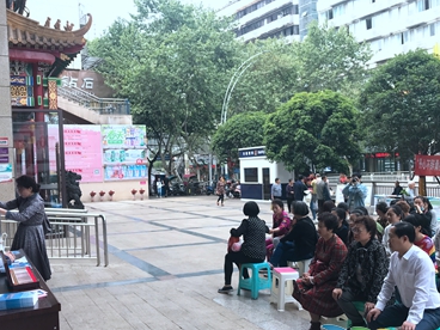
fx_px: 483
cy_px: 179
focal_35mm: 38
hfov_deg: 49.0
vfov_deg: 37.7
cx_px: 232
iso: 20
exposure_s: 1/481
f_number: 1.8
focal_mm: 3.99
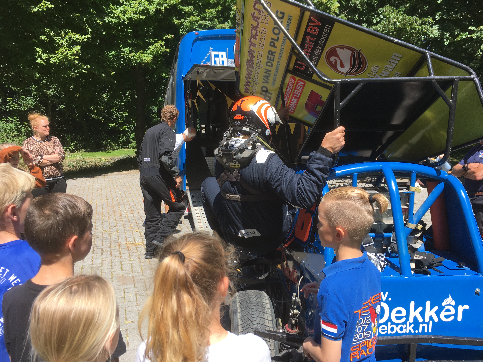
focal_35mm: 29
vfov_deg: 48.2
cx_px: 242
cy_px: 181
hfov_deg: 61.7
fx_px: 405
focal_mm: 4.15
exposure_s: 1/927
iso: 25
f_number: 2.2
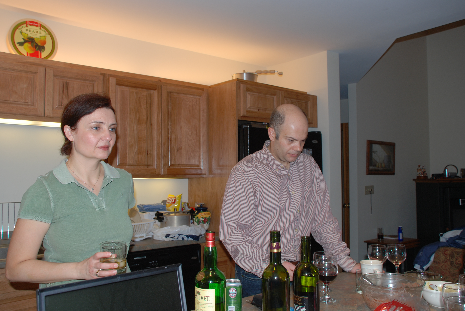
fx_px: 427
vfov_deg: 40.1
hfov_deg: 57.2
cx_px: 232
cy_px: 156
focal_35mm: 33
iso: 200
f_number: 5.6
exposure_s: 1/60
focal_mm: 22
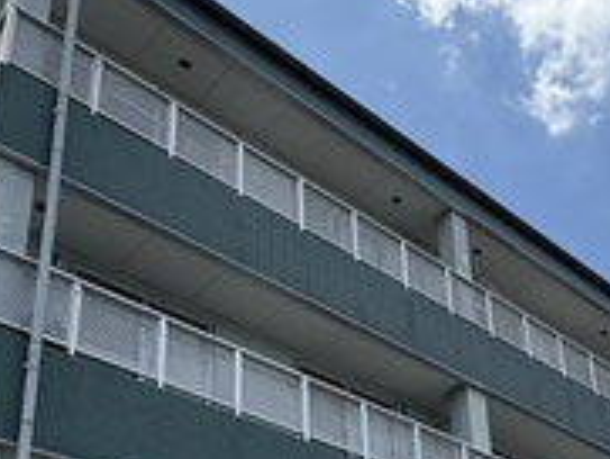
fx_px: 952
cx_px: 512
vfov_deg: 24.8
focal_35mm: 54
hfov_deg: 34.1
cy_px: 528
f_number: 2.2
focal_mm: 2.22
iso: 64
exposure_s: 1/1795
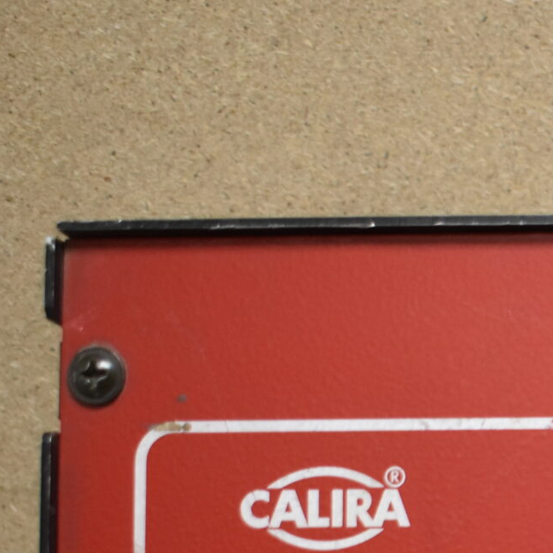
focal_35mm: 131
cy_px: 709
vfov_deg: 12.9
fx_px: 2368
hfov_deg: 12.2
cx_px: 992
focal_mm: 26
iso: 800
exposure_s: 1/200
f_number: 4
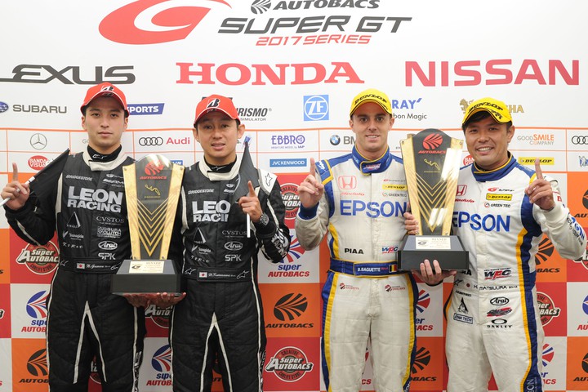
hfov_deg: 48.5
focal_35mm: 40
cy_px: 196
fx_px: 653
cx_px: 294
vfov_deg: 33.4
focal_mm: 40
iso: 800
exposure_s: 1/60
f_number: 6.7
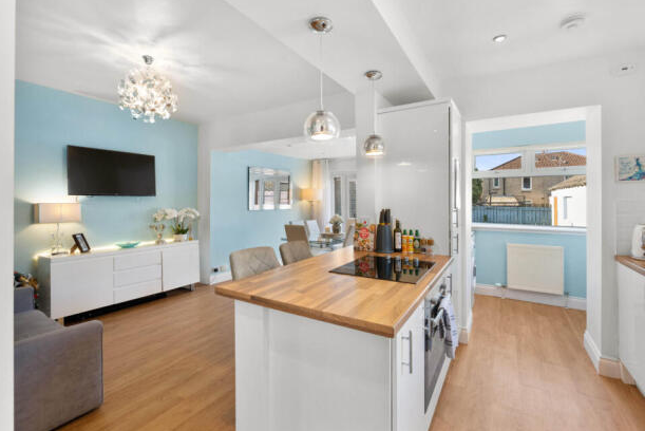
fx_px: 269
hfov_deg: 100.4
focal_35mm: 15
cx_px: 324
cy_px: 209
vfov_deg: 77.4
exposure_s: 1/10
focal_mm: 14
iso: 640
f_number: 8
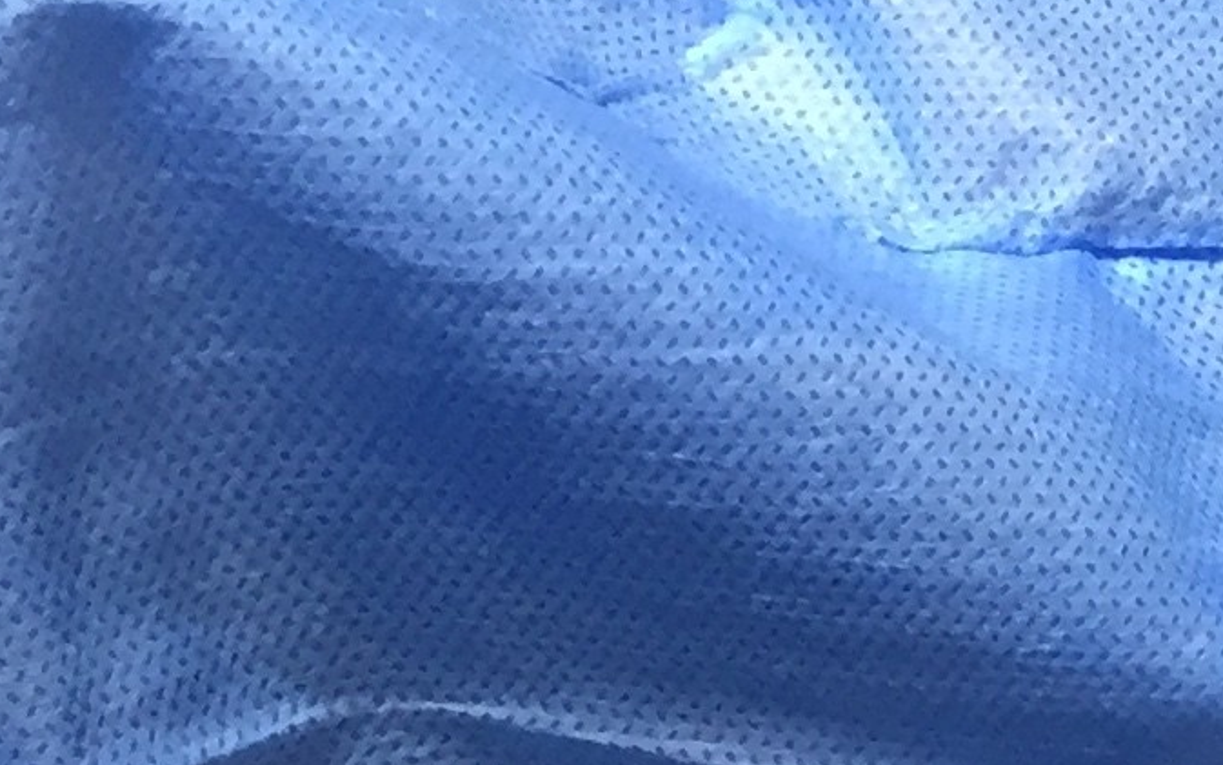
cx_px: 2742
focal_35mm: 149
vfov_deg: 8.8
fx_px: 4968
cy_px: 164
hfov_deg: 11.9
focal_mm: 4.15
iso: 50
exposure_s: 1/33
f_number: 2.2
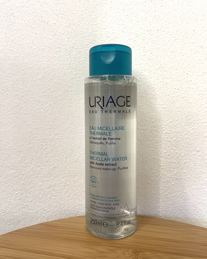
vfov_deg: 62.2
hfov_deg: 51.5
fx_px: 214
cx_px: 103
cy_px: 122
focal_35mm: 28
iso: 100
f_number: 1.6
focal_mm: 4.2
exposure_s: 1/100
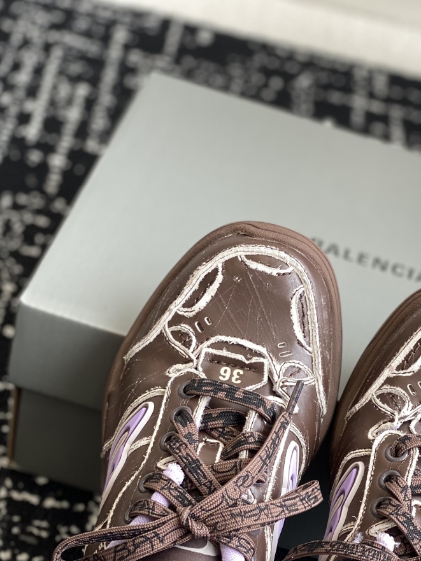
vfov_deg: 22.7
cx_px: 322
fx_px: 1378
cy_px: 437
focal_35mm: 85
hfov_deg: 17.3
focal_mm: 6
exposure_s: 1/122
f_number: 2
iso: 40
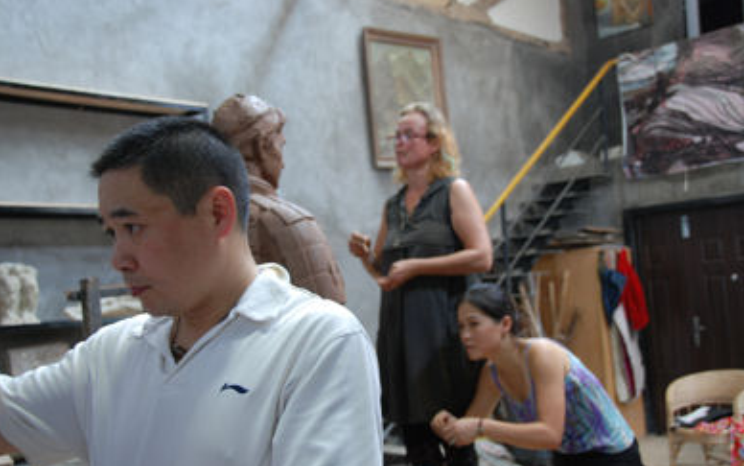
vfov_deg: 31.3
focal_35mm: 41
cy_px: 242
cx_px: 362
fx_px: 832
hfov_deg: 48.2
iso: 400
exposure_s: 1/25
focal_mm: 26
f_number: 4
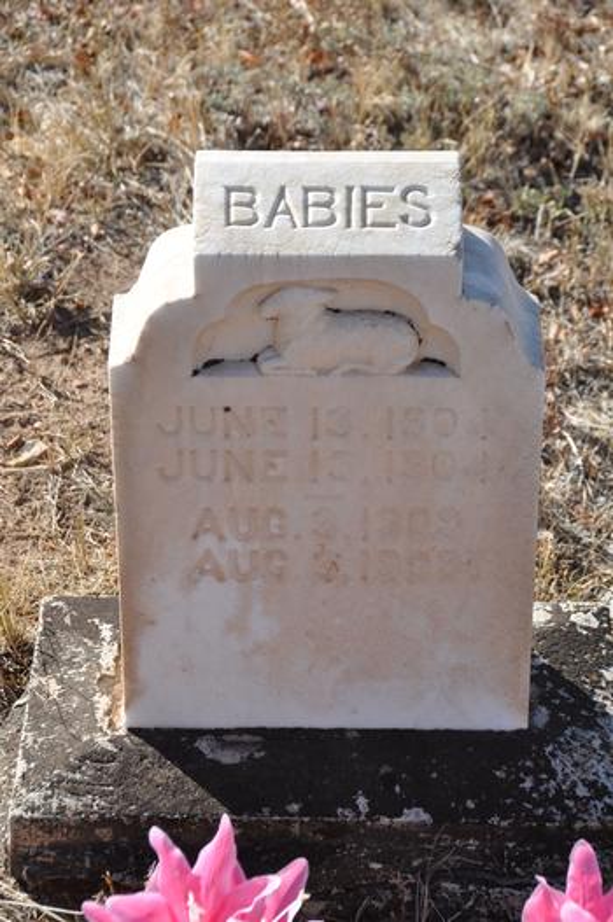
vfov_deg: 17.1
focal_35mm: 120
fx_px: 3073
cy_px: 461
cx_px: 306
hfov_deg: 11.4
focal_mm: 80
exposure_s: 1/250
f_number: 8
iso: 200
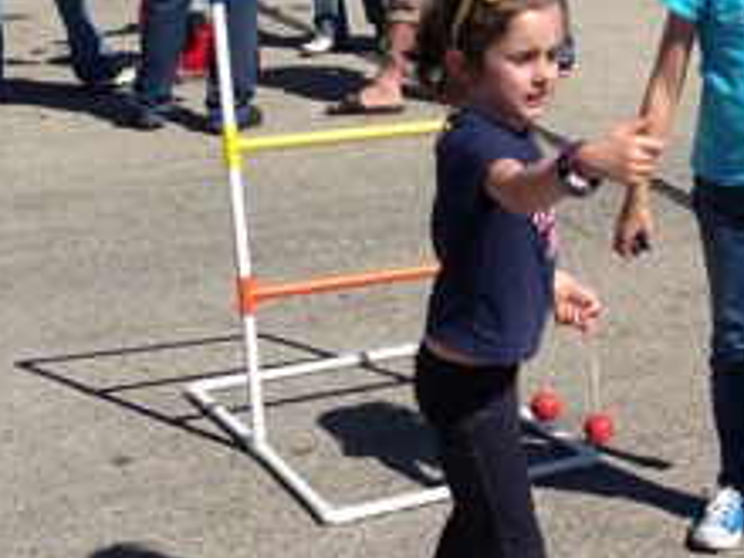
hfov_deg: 19.8
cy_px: 213
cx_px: 744
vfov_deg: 15.4
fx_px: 2063
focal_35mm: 96
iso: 50
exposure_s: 1/1869
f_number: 2.4
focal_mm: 4.13
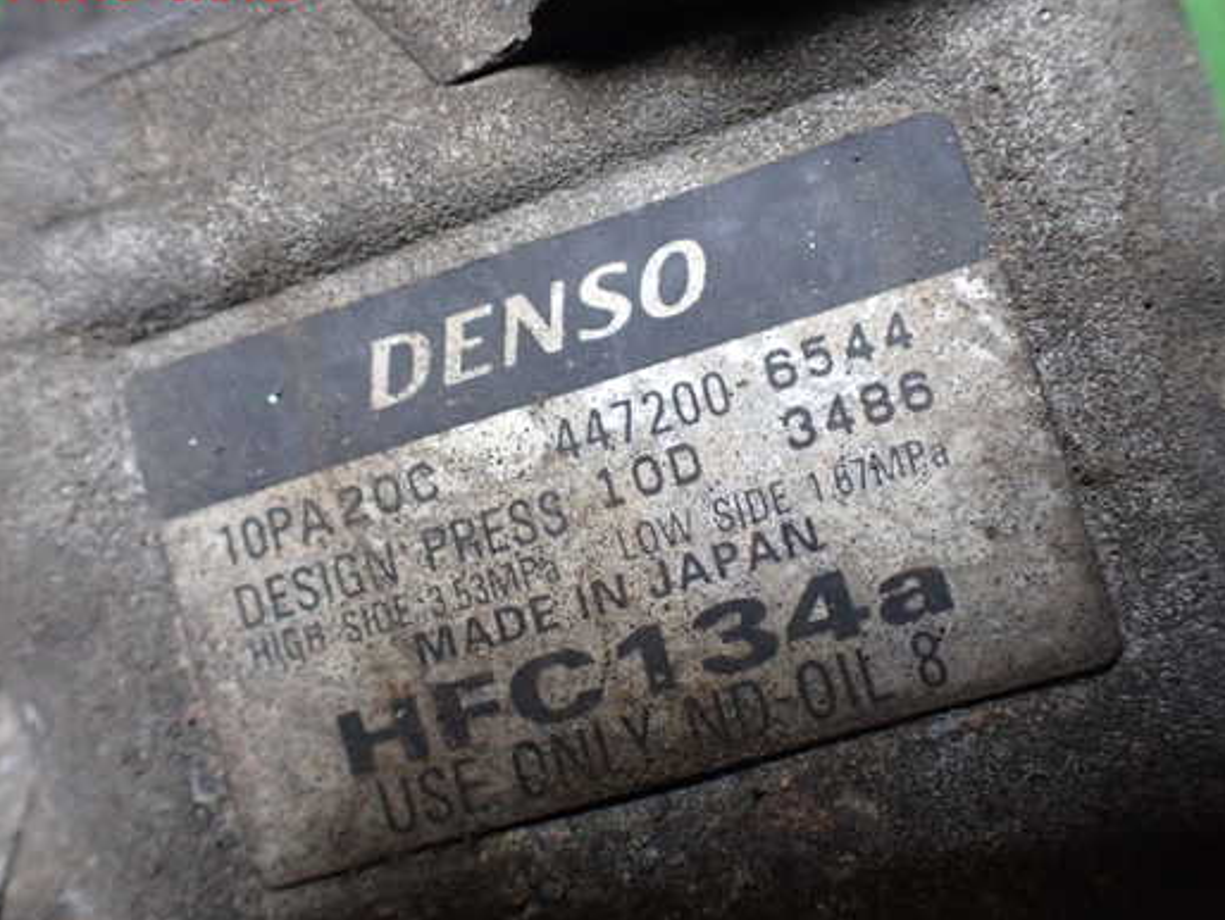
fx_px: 1239
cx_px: 579
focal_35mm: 35
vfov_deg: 40.7
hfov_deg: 52.6
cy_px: 491
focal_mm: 5.4
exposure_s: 1/125
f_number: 2.3
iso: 500
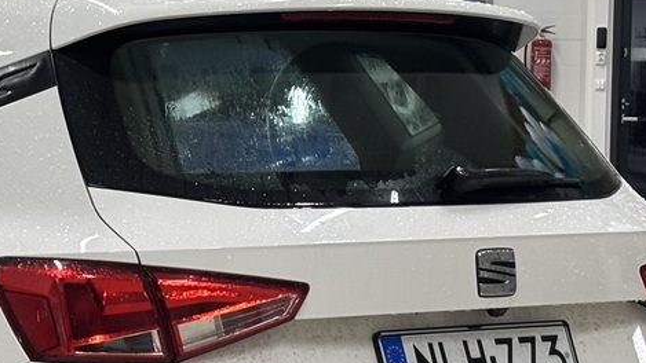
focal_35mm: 174
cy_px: 219
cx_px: -51
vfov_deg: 7.0
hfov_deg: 12.2
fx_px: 2981
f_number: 1.6
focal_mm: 5.96
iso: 50
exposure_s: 1/66
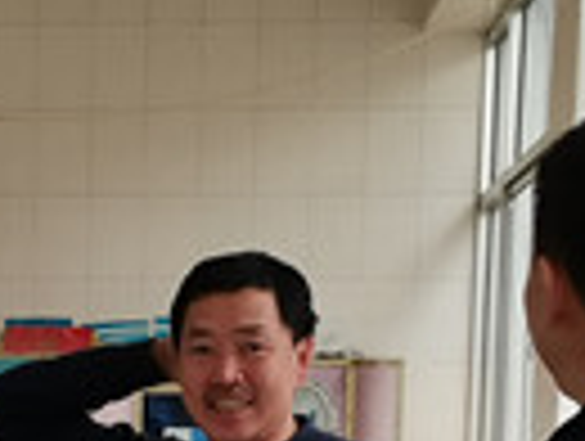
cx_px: 14
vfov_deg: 9.9
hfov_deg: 13.7
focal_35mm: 142
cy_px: 826
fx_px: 2404
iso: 64
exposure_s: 1/100
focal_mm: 5.58
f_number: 1.8
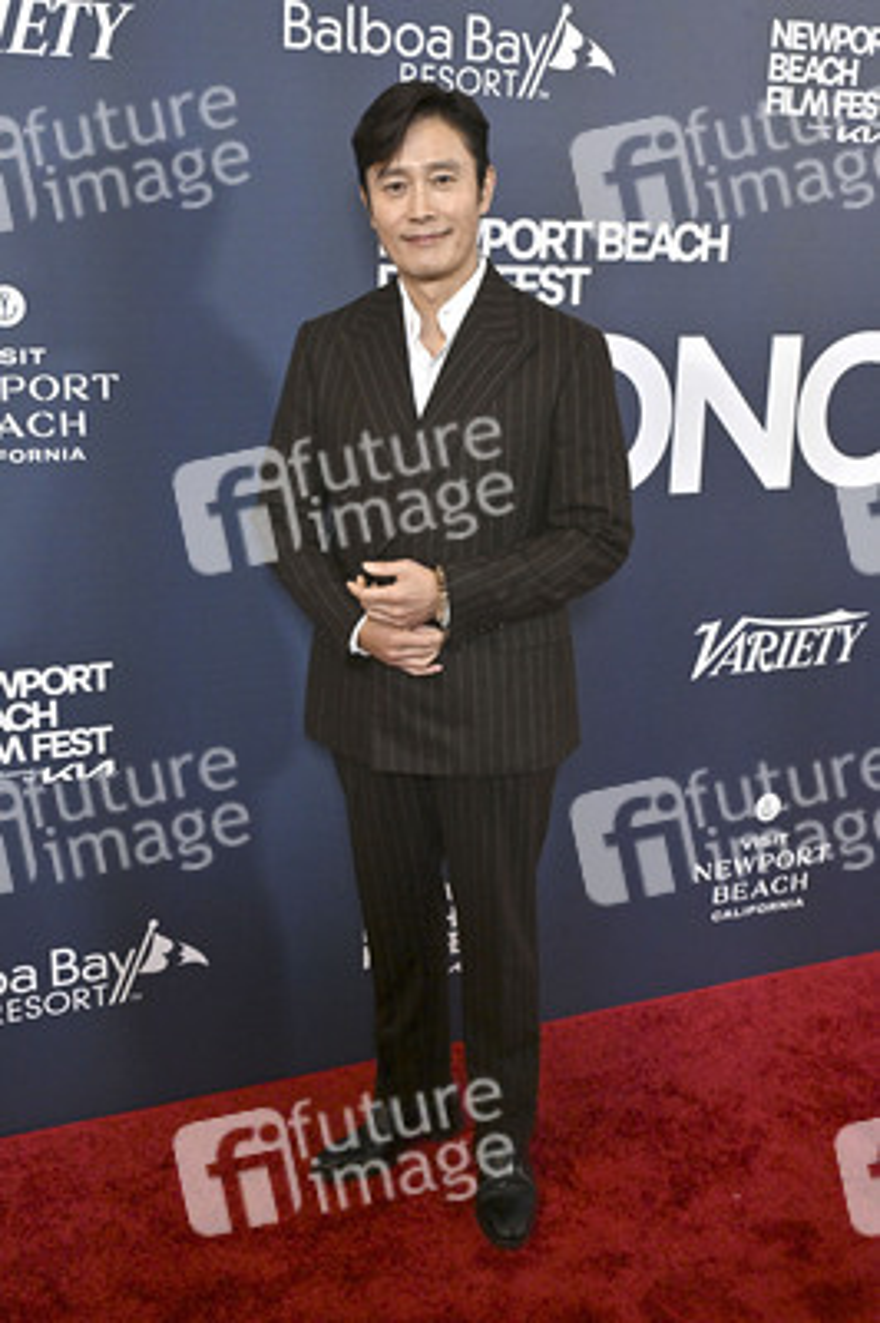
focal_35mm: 38
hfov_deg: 35.0
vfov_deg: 50.7
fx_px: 1396
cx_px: 440
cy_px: 662
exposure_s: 1/320
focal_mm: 38
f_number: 6.3
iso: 2500
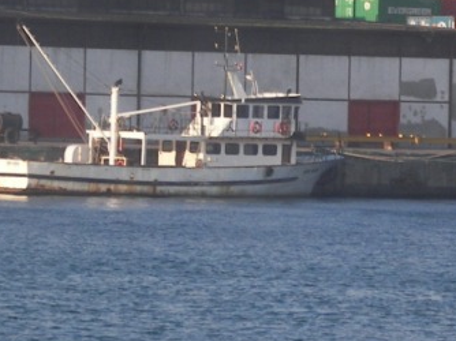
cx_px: 606
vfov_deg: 3.0
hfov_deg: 4.0
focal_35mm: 500
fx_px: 6582
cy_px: -146
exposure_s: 1/100
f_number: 3.2
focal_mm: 27
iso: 50
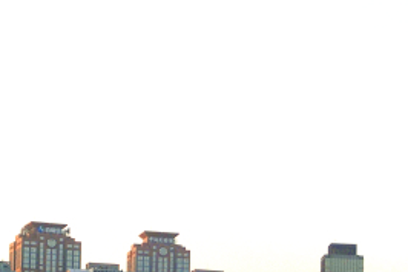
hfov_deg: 18.7
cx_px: 472
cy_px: 373
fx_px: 1178
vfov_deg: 12.6
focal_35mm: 104
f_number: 5.6
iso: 320
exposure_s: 1/125
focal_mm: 18
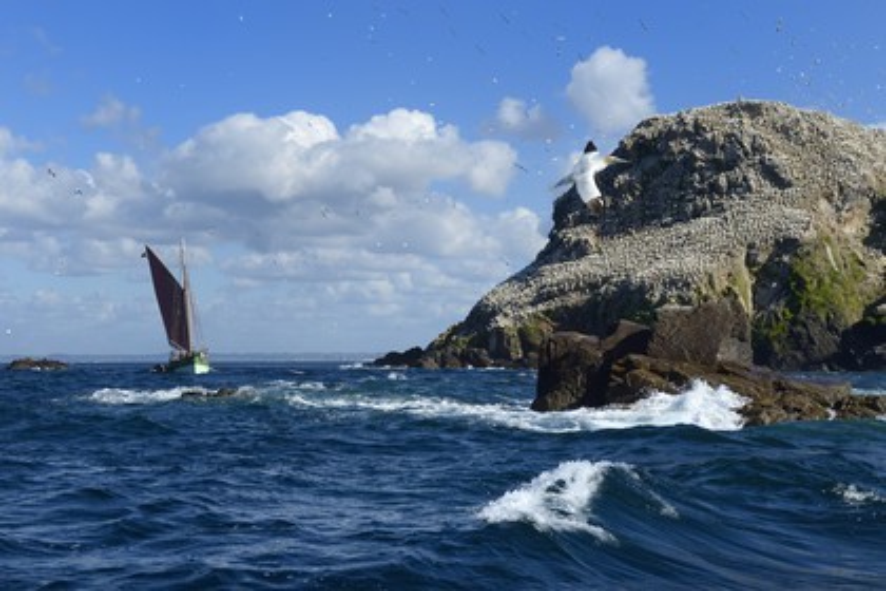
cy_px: 296
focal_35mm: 56
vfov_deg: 24.2
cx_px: 443
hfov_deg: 35.6
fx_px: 1378
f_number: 11
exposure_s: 1/1600
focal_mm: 56
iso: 800
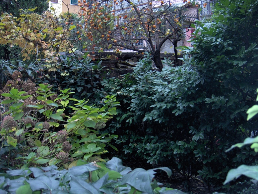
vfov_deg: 36.9
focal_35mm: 39
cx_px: 129
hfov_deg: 47.8
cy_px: 97
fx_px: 291
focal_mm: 8
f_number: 2.8
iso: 100
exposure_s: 1/60
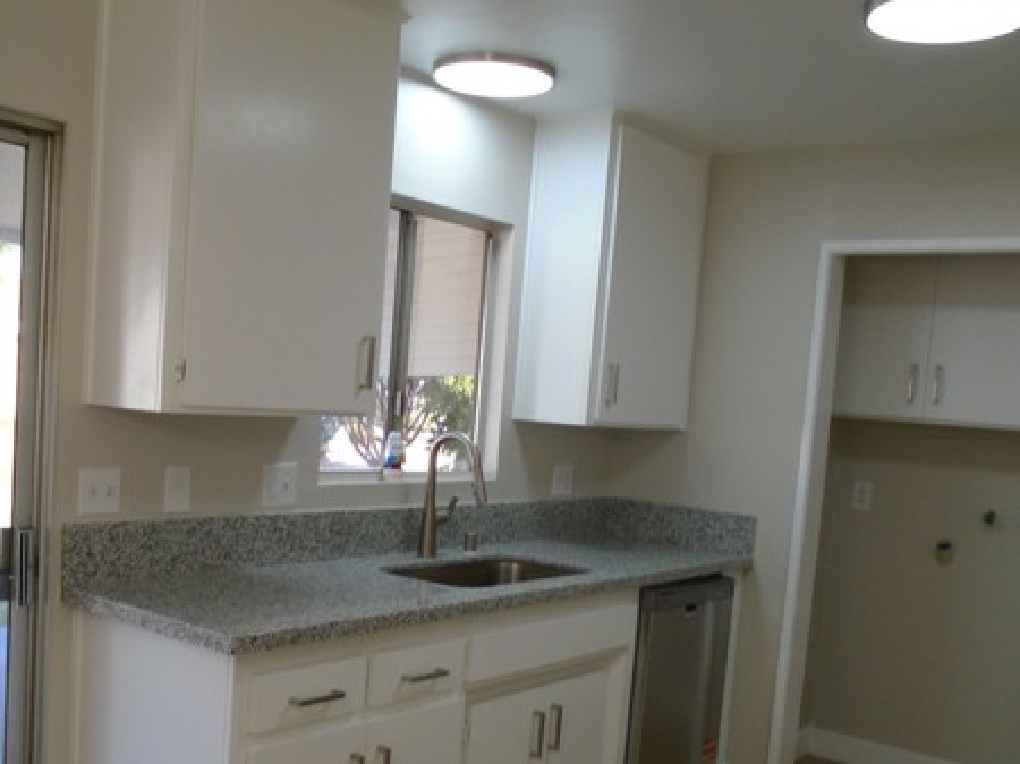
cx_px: 481
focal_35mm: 37
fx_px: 1090
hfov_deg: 50.1
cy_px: 496
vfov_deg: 38.3
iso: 100
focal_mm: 4.6
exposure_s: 1/40
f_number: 3.2
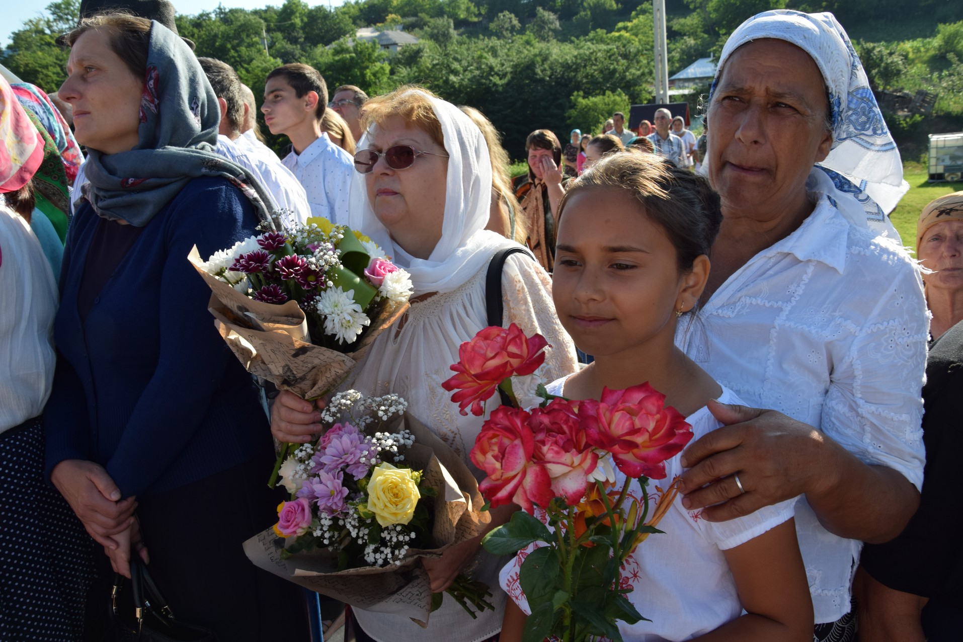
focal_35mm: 32
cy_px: 321
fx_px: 843
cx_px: 482
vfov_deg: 41.7
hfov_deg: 59.5
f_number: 9
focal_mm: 21
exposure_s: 1/125
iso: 100
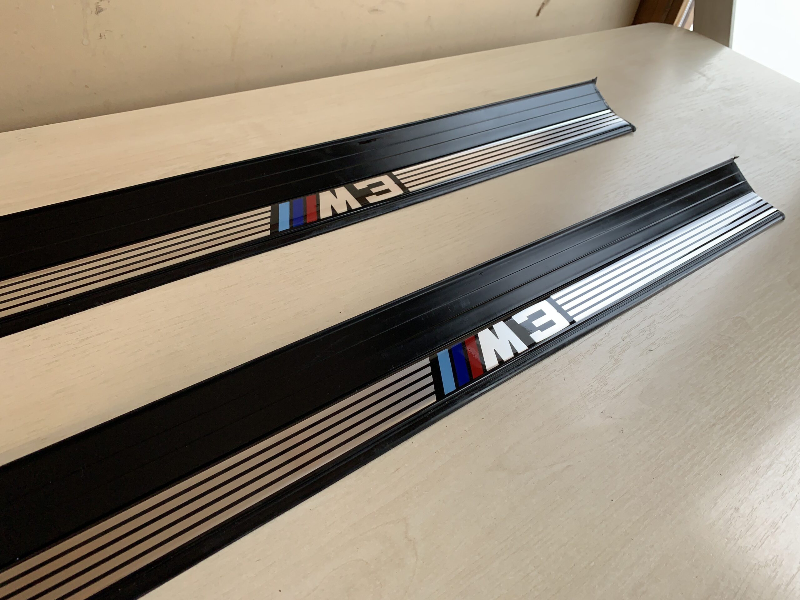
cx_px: 400
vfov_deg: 53.1
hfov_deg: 67.3
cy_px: 300
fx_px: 601
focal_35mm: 26
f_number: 1.8
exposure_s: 1/121
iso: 80
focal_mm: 4.25
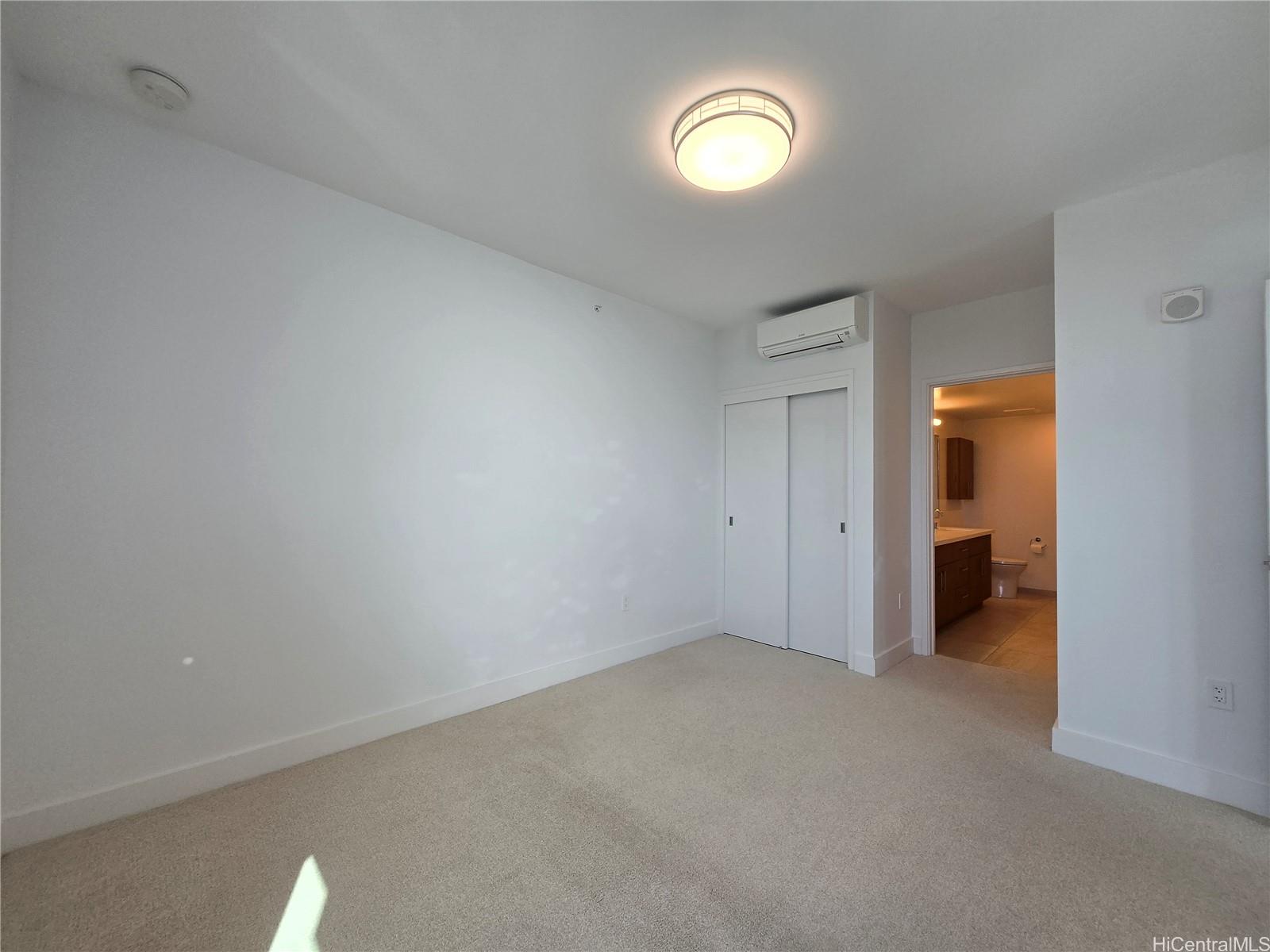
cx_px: 635
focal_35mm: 13
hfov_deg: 106.2
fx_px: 477
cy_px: 476
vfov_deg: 89.9
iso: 50
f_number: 2.2
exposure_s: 1/120
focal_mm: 1.7
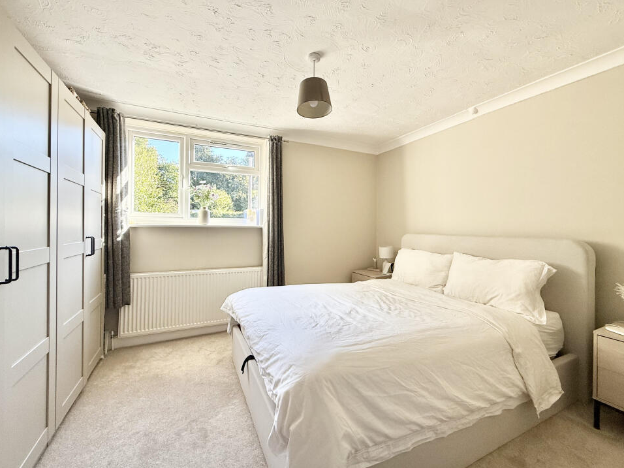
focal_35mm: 15
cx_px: 310
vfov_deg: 81.7
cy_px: 224
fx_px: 270
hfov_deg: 98.2
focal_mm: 2.22
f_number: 2.2
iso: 80
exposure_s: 1/99
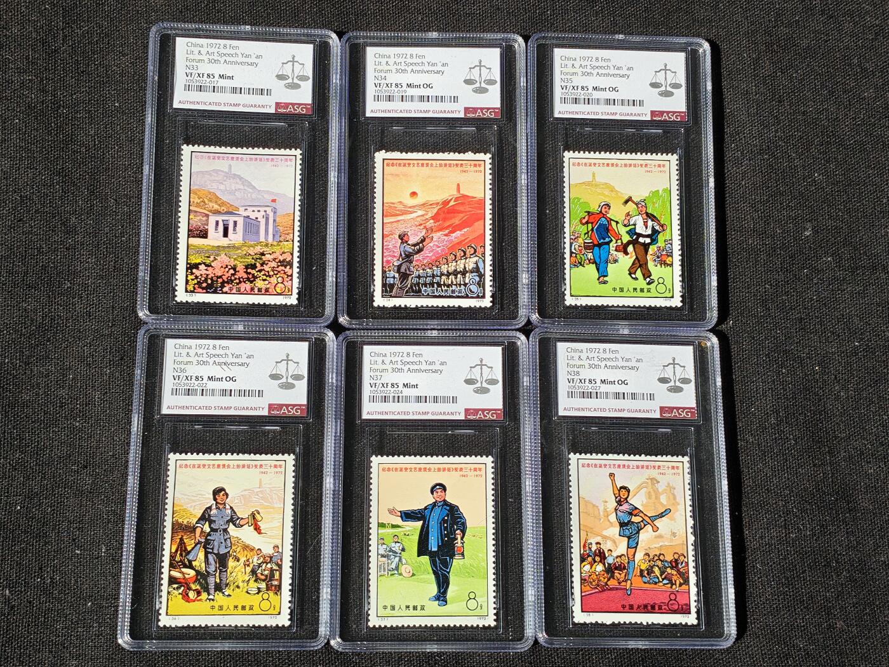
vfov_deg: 30.3
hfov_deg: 39.7
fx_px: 1233
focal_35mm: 48
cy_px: 334
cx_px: 444
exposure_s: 1/2000
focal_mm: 4.94
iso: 125
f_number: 1.5
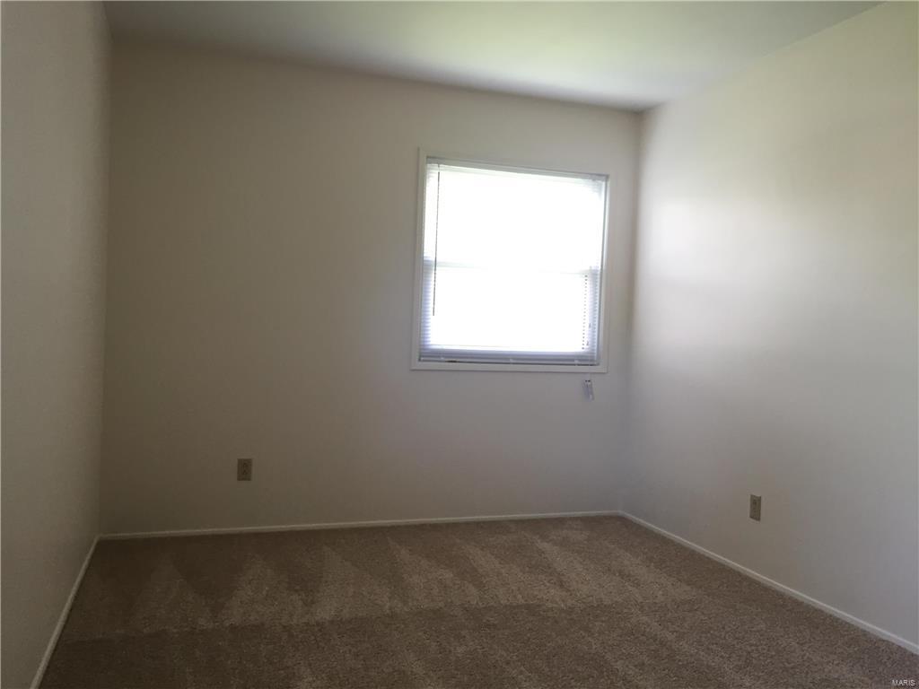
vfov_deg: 48.2
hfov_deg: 61.7
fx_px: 770
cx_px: 460
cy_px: 344
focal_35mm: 29
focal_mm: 4.15
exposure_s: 1/30
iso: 80
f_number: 2.2
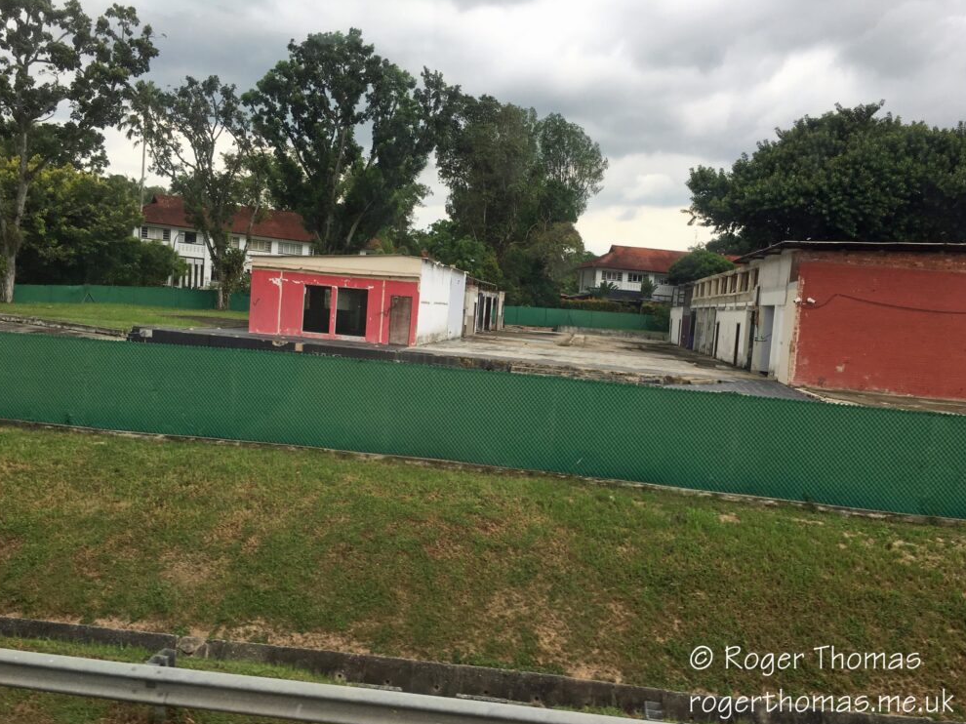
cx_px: 491
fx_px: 837
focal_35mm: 30
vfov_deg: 46.8
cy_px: 372
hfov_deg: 60.0
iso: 25
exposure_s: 1/545
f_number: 2.2
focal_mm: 4.15
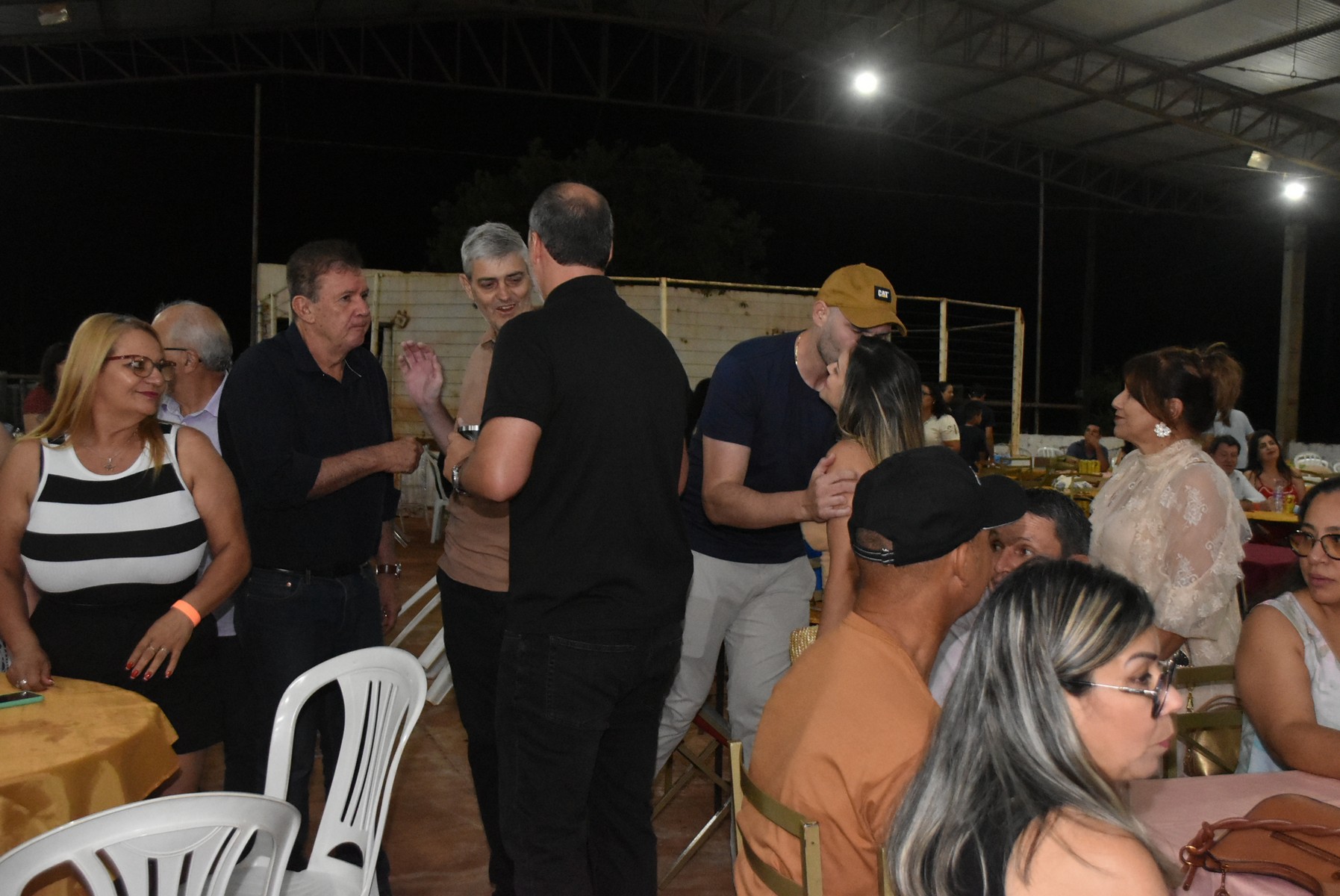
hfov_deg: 49.5
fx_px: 1453
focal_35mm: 39
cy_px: 448
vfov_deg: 34.3
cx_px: 670
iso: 5000
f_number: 5
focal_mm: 26
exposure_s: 1/80
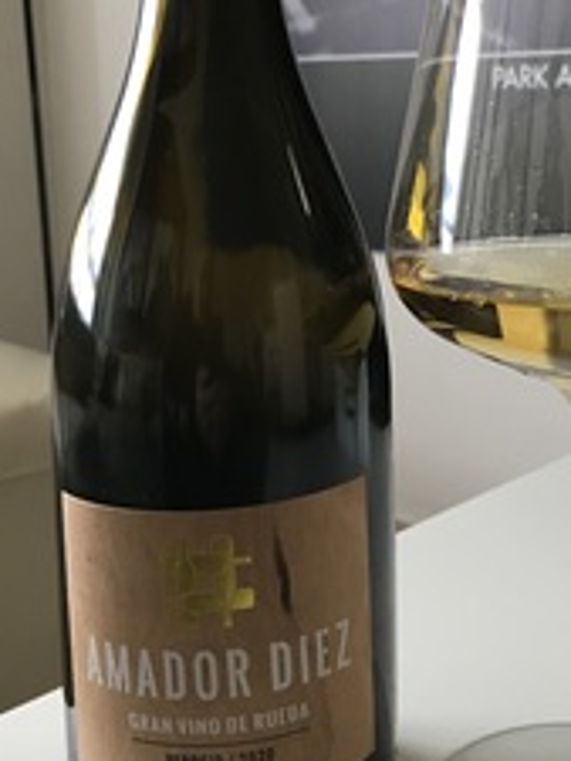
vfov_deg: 35.2
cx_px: 309
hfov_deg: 27.0
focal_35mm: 54
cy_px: 266
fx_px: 1187
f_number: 1.8
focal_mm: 3.99
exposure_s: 1/17
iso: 80
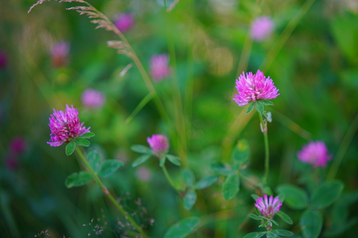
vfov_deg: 25.5
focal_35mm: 53
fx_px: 527
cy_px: 106
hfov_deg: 37.5
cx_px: 205
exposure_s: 1/160
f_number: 1.8
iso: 100
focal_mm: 45
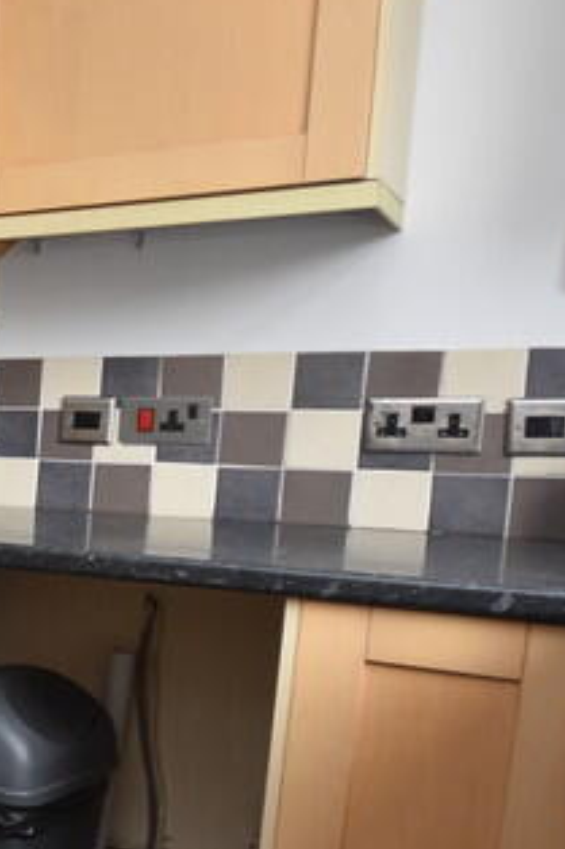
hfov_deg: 18.1
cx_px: -579
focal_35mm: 49
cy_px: 539
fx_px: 1155
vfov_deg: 40.0
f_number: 4
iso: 360
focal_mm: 10
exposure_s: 1/60
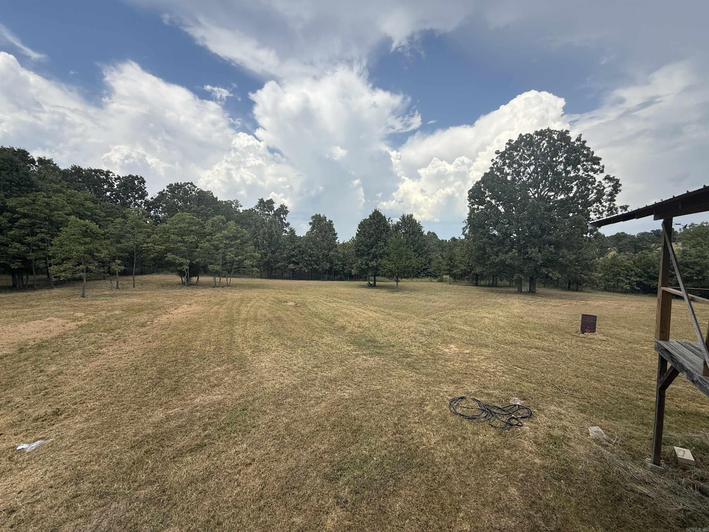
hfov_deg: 102.1
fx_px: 287
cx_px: 354
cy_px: 266
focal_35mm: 14
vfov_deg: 85.7
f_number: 2.2
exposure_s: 1/2024
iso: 50
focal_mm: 2.22
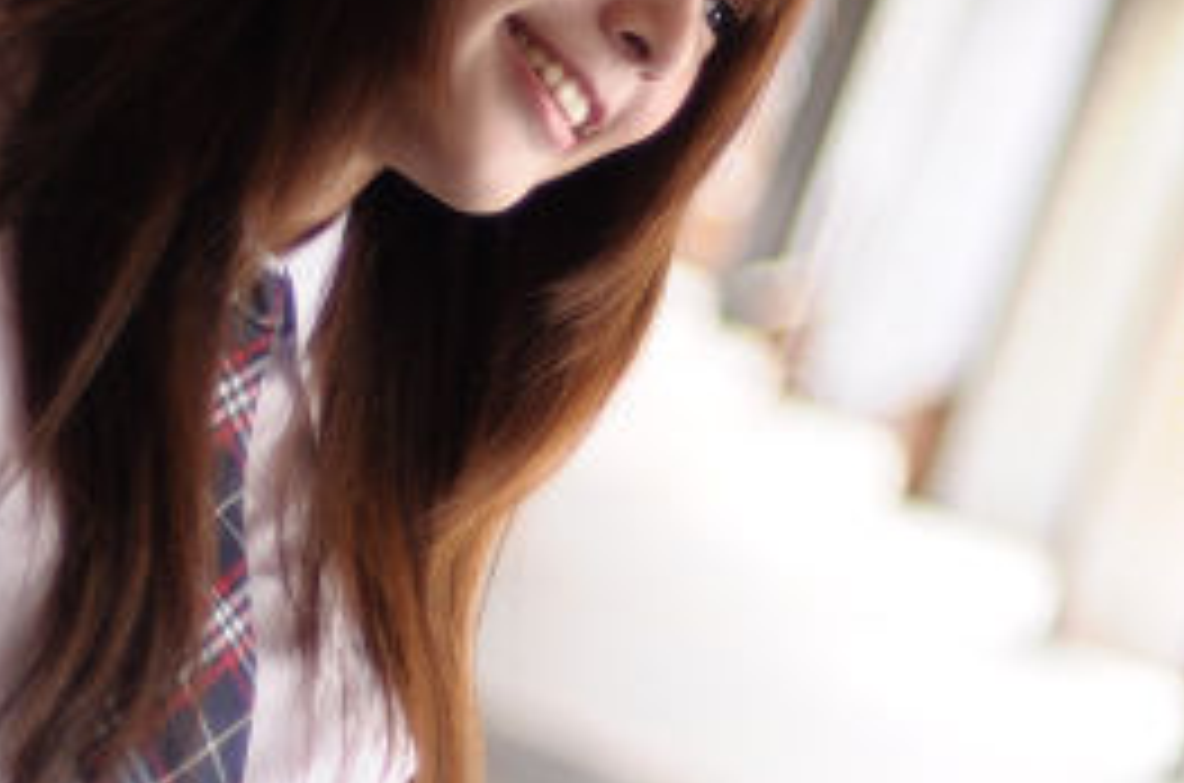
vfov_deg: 6.8
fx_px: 6562
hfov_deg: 10.1
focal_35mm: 200
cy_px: 108
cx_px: -311
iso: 400
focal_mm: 50
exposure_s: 1/500
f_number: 1.4
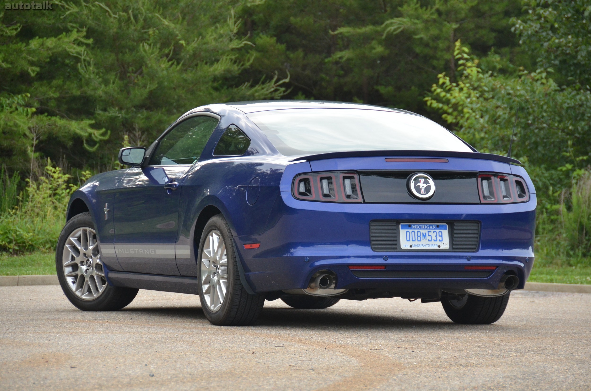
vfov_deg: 6.8
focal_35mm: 202
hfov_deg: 10.2
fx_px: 3318
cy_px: 196
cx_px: 296
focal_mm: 135
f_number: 5.6
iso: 800
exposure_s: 1/640
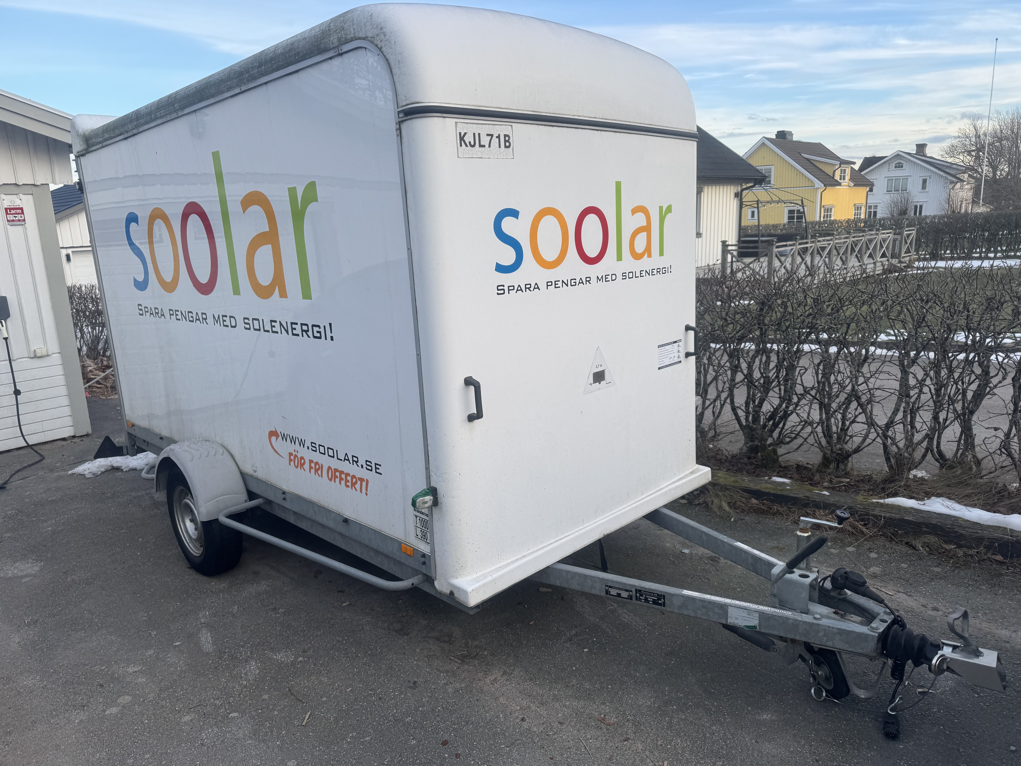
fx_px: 708
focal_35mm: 24
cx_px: 510
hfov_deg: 71.6
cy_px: 383
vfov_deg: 56.8
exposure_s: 1/900
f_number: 1.78
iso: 80
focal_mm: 6.76
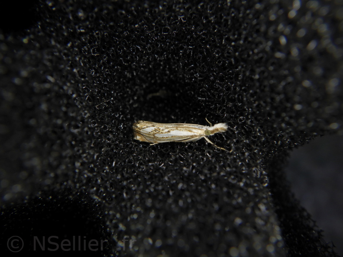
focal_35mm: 34
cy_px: 128
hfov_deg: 54.0
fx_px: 337
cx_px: 172
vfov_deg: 41.8
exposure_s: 1/320
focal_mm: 6.1
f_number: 4.6
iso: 125
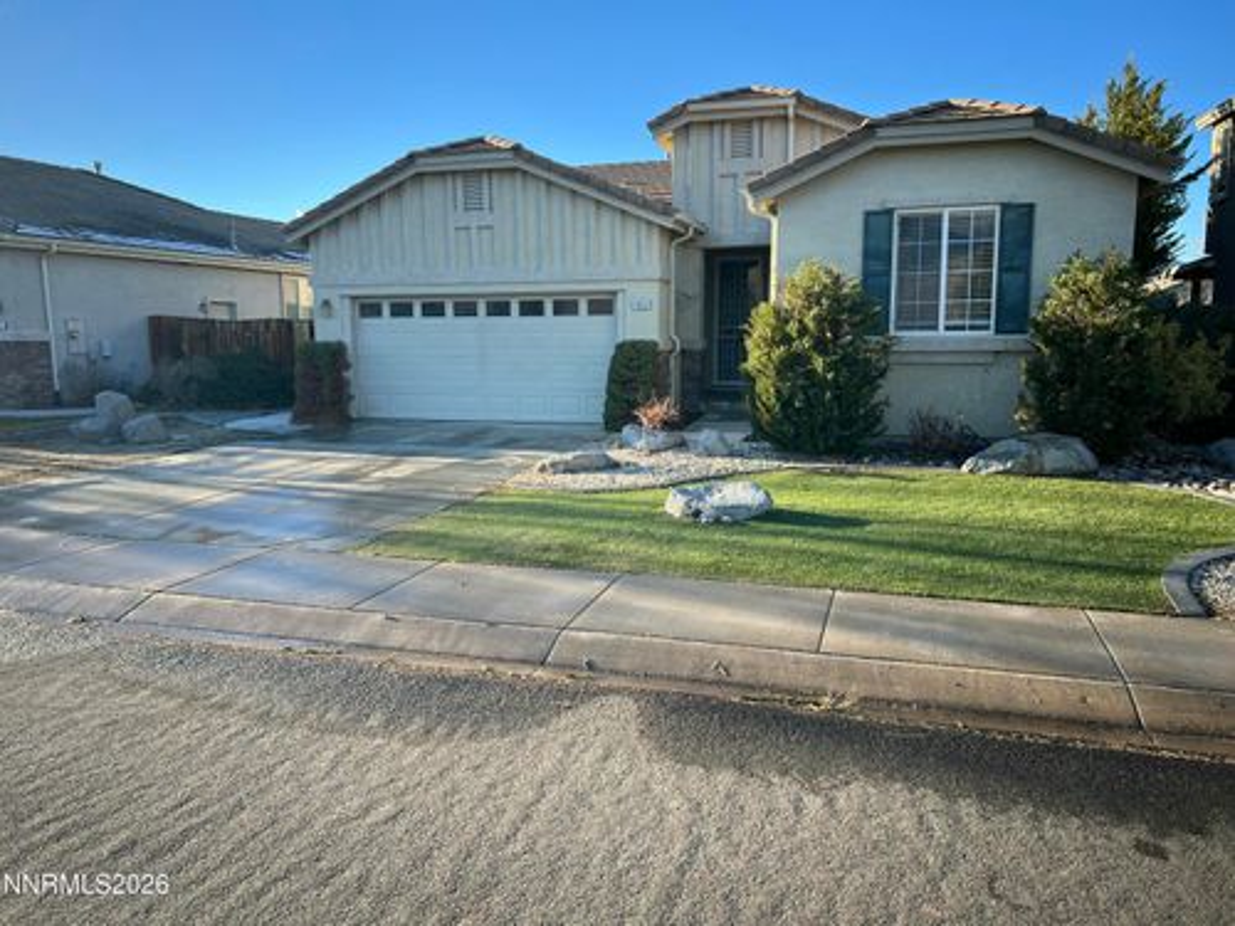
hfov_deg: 67.3
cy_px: 463
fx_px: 928
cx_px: 618
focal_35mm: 26
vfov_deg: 53.1
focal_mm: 5.7
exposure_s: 1/866
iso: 50
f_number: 1.5
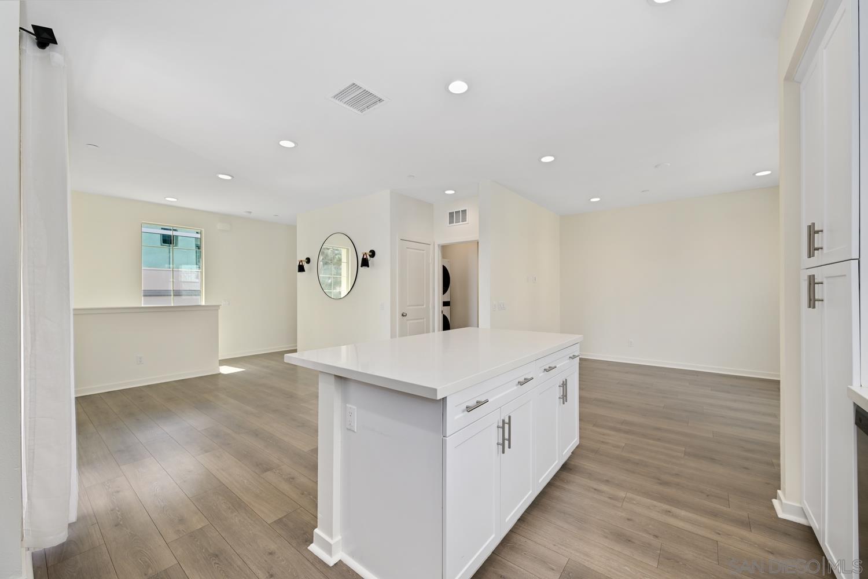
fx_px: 338
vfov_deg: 81.2
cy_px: 290
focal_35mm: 14
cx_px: 434
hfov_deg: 104.3
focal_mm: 14
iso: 320
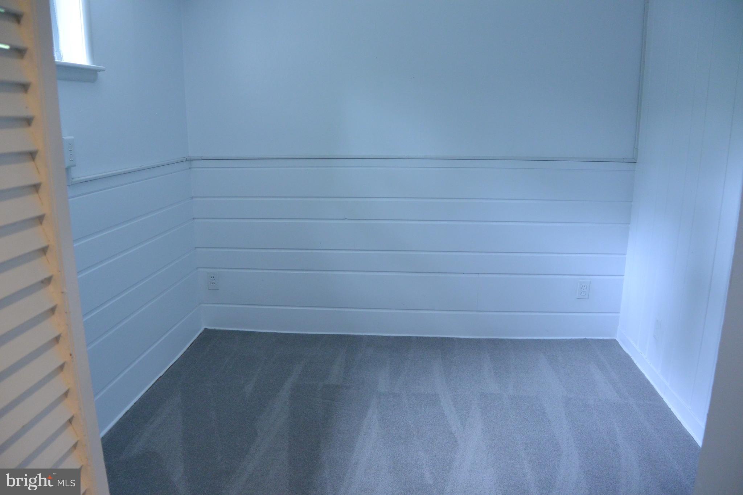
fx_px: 557
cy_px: 248
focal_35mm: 27
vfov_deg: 47.9
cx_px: 372
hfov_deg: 67.4
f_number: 4
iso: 450
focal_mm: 10
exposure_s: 1/60
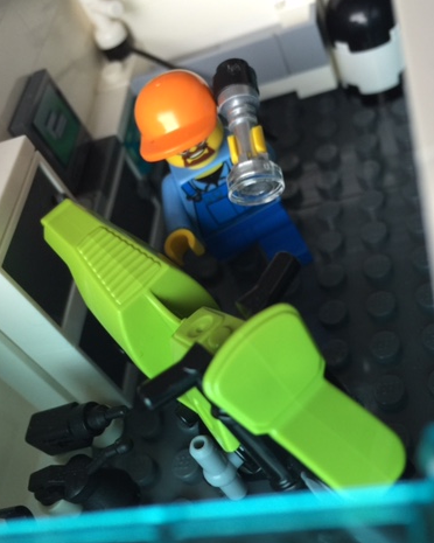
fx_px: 626
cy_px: 308
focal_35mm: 39
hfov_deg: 38.2
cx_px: 237
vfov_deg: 46.7
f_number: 2.2
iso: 50
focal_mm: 4.15
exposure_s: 1/30
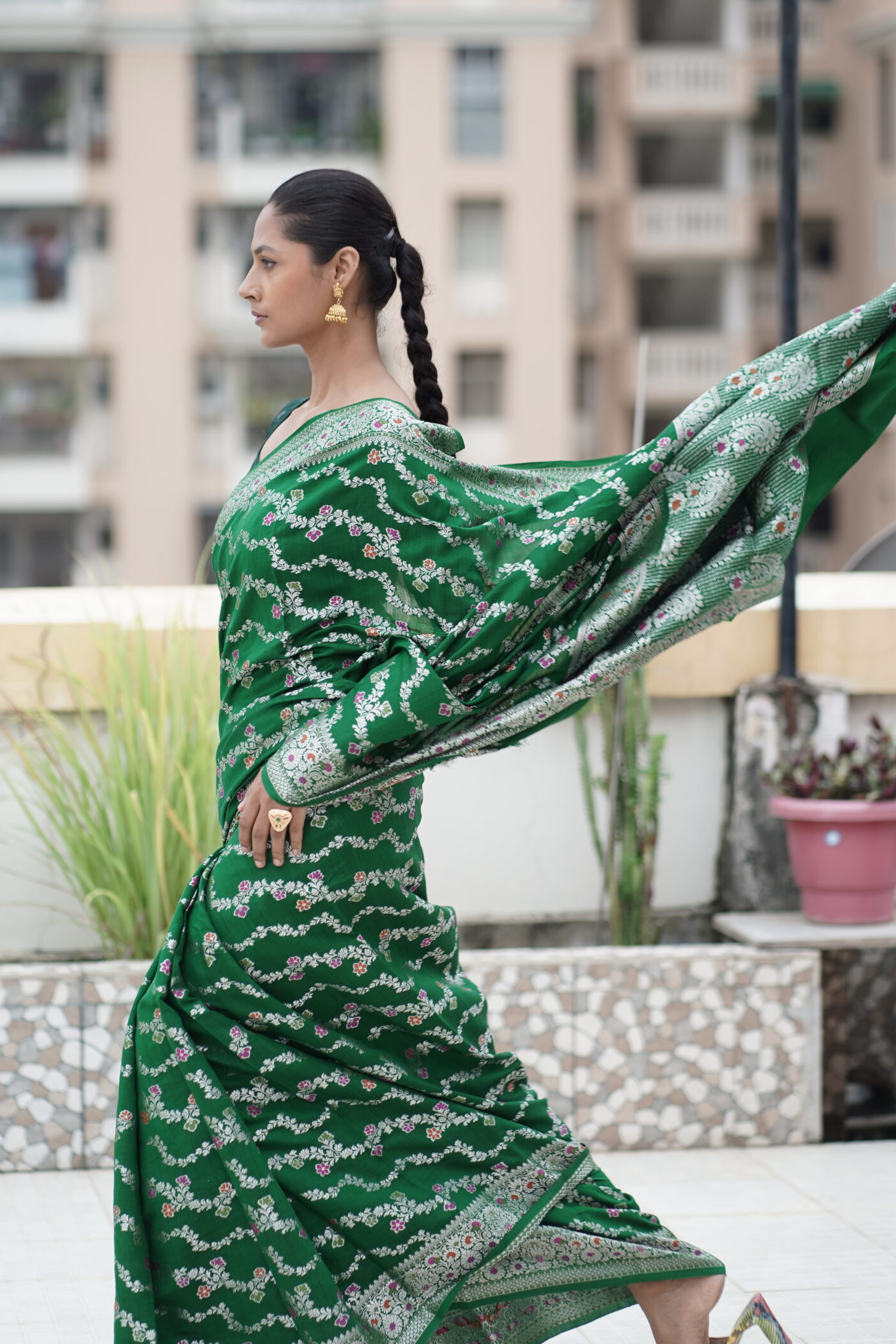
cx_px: 407
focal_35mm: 103
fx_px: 3844
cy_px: 665
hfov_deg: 13.3
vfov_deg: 19.8
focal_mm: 85
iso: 100
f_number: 2.5
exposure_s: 1/400
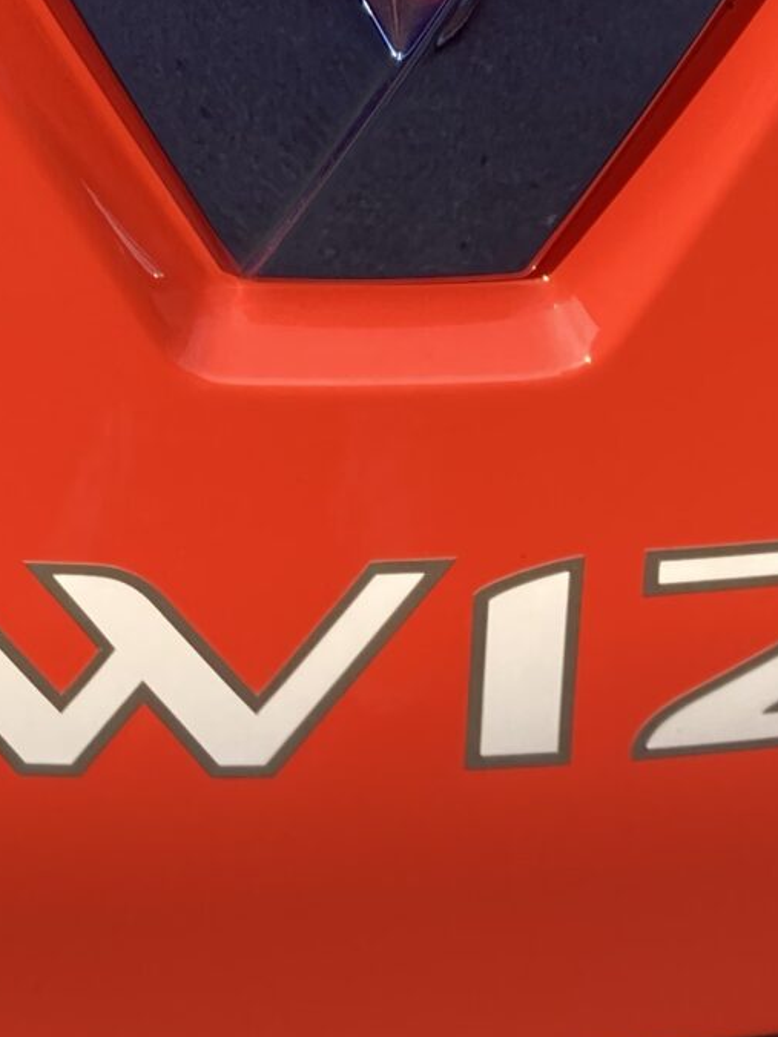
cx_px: 259
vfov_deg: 17.9
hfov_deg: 13.9
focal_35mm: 106
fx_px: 3176
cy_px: -80
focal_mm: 3.99
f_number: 1.8
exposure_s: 1/484
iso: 20
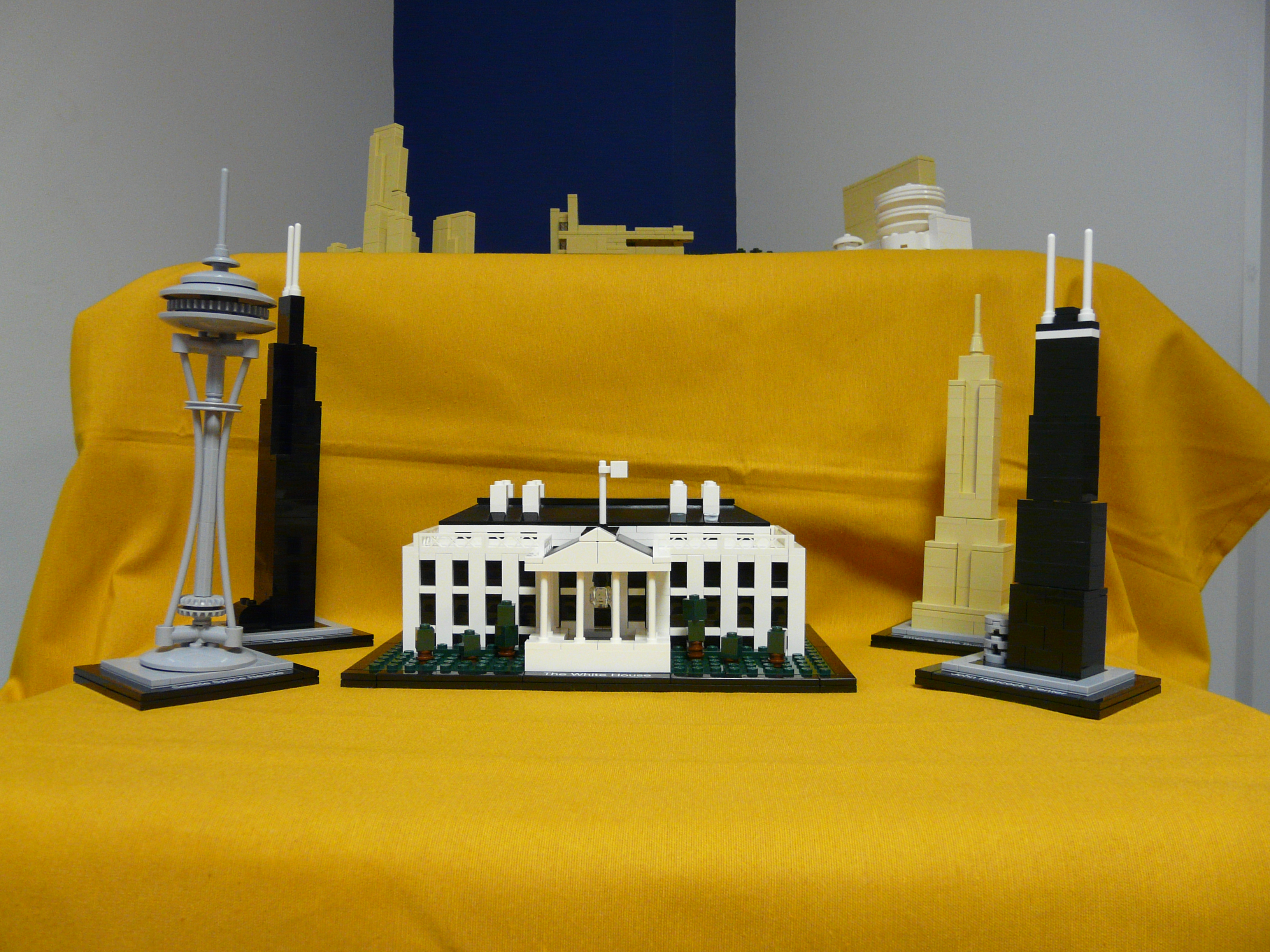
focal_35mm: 28
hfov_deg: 63.4
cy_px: 476
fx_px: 1027
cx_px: 635
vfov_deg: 49.7
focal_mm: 4.6
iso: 200
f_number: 2.8
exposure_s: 1/20
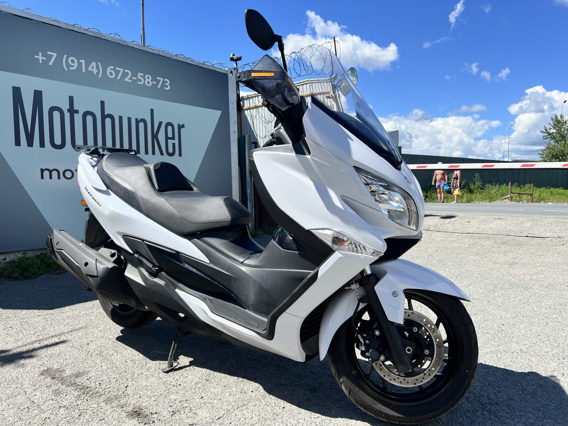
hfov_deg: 67.3
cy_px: 213
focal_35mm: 26
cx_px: 284
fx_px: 427
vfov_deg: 53.1
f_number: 1.5
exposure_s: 1/3831
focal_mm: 5.7
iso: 50
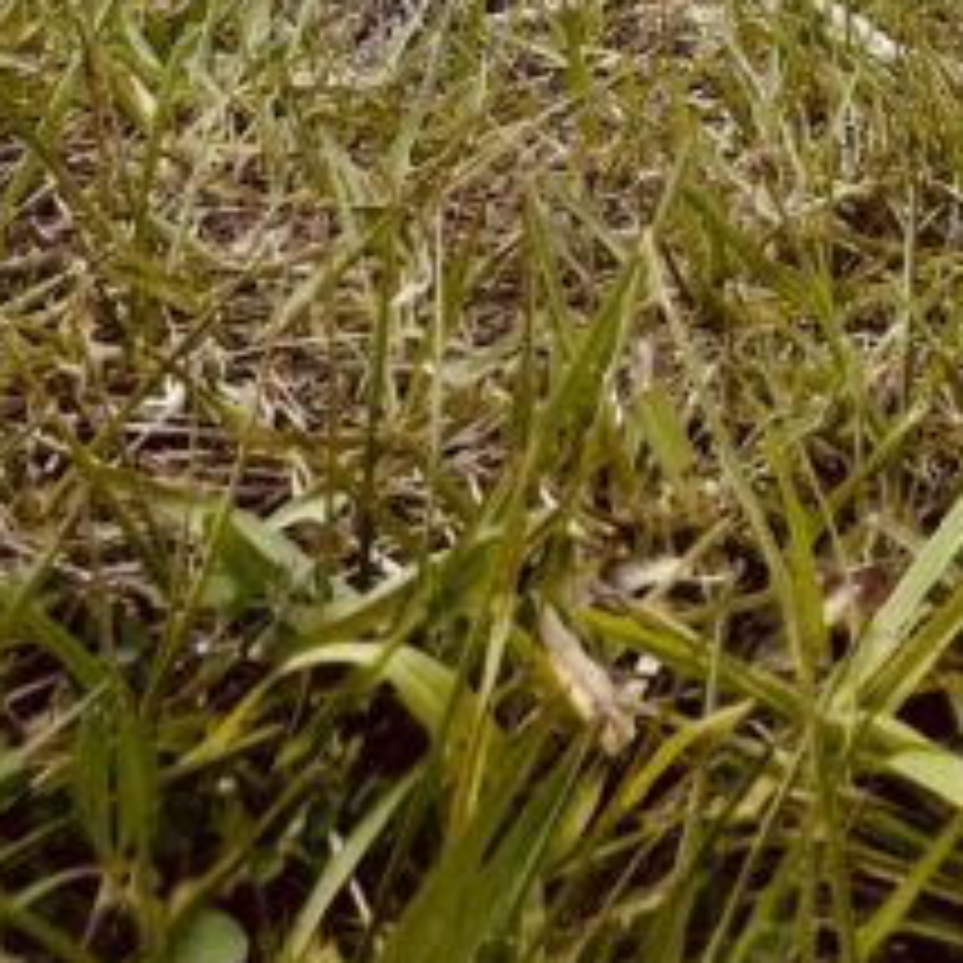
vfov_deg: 19.7
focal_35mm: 55
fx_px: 1731
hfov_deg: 28.9
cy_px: -891
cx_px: 986
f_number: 1.8
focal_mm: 1.57
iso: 32
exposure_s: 1/564
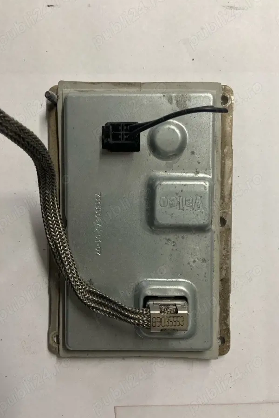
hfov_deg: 43.6
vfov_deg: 61.9
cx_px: 141
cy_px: 212
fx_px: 349
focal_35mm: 30
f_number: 1.8
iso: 250
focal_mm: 4.25
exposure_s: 1/50
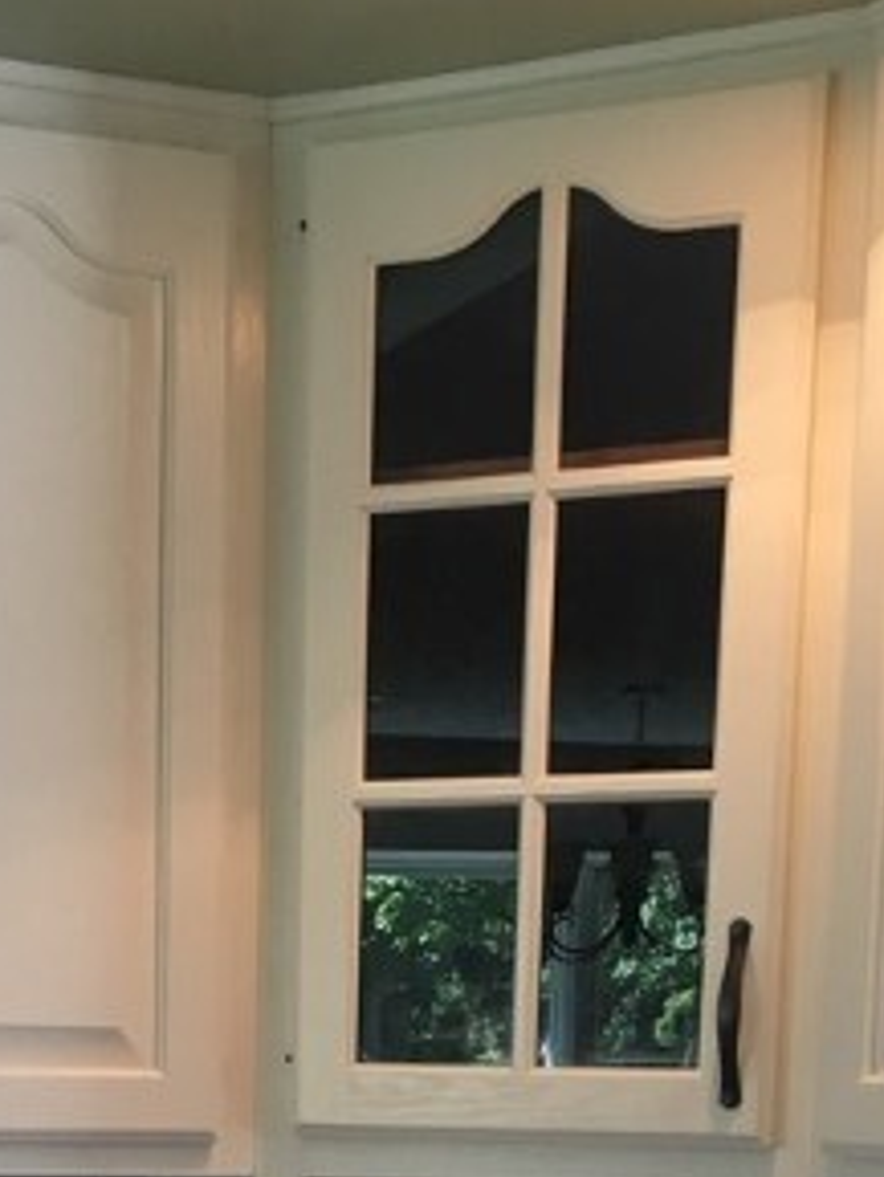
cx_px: 236
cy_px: 1491
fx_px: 2620
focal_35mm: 77
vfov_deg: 22.8
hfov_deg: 19.0
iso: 64
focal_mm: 4.15
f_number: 2.2
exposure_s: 1/30
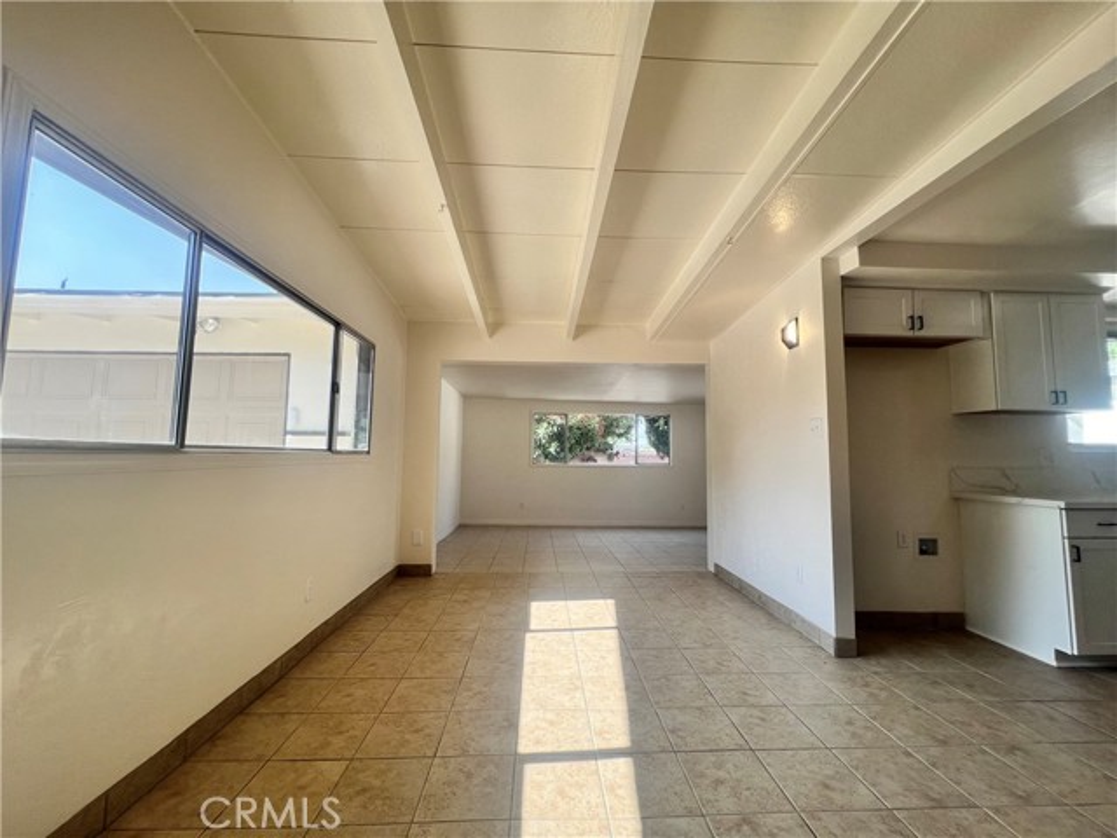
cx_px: 558
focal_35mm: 13
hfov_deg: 106.2
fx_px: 419
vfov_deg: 89.9
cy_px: 419
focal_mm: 1.57
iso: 32
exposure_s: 1/174
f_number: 1.8
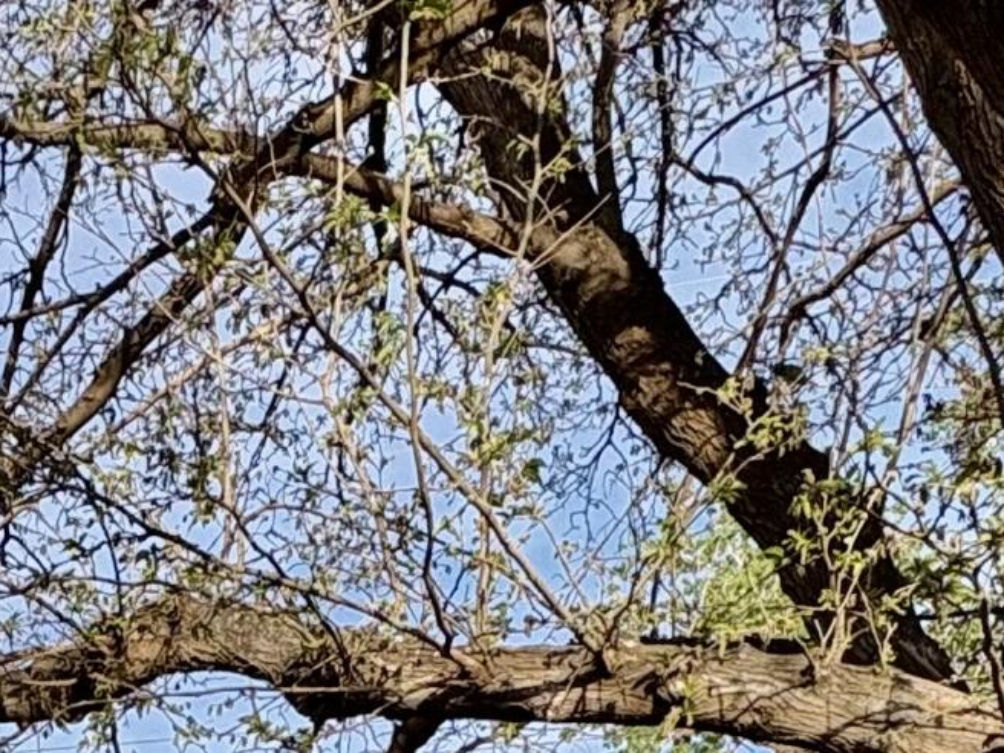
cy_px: 1403
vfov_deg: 17.8
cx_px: -138
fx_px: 1856
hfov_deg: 27.4
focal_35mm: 64
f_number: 2.2
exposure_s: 1/1277
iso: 50
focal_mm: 2.22
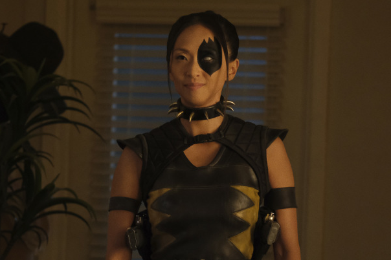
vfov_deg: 8.2
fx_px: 1813
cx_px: 177
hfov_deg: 12.3
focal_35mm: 167
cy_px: 239
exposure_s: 1/125
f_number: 2
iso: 3200
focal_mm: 56
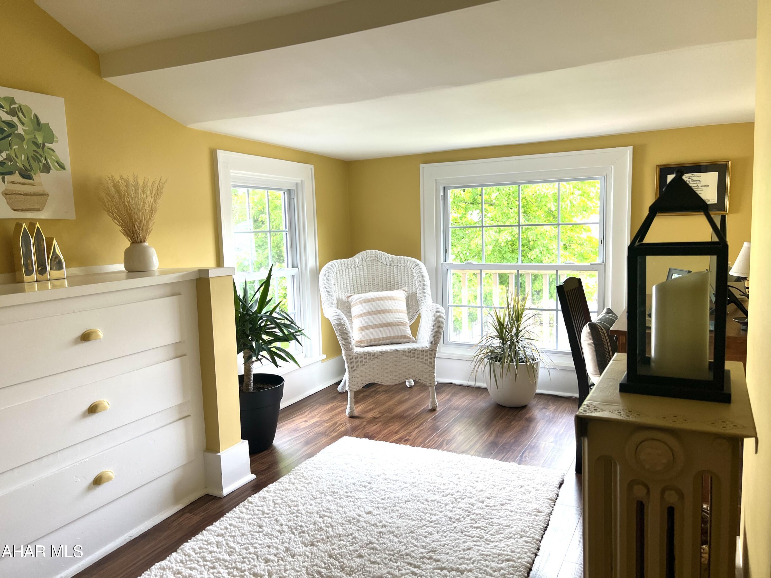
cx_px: 386
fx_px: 579
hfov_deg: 67.3
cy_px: 289
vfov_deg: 53.1
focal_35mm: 26
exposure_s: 1/120
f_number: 1.5
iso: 50
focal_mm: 5.7
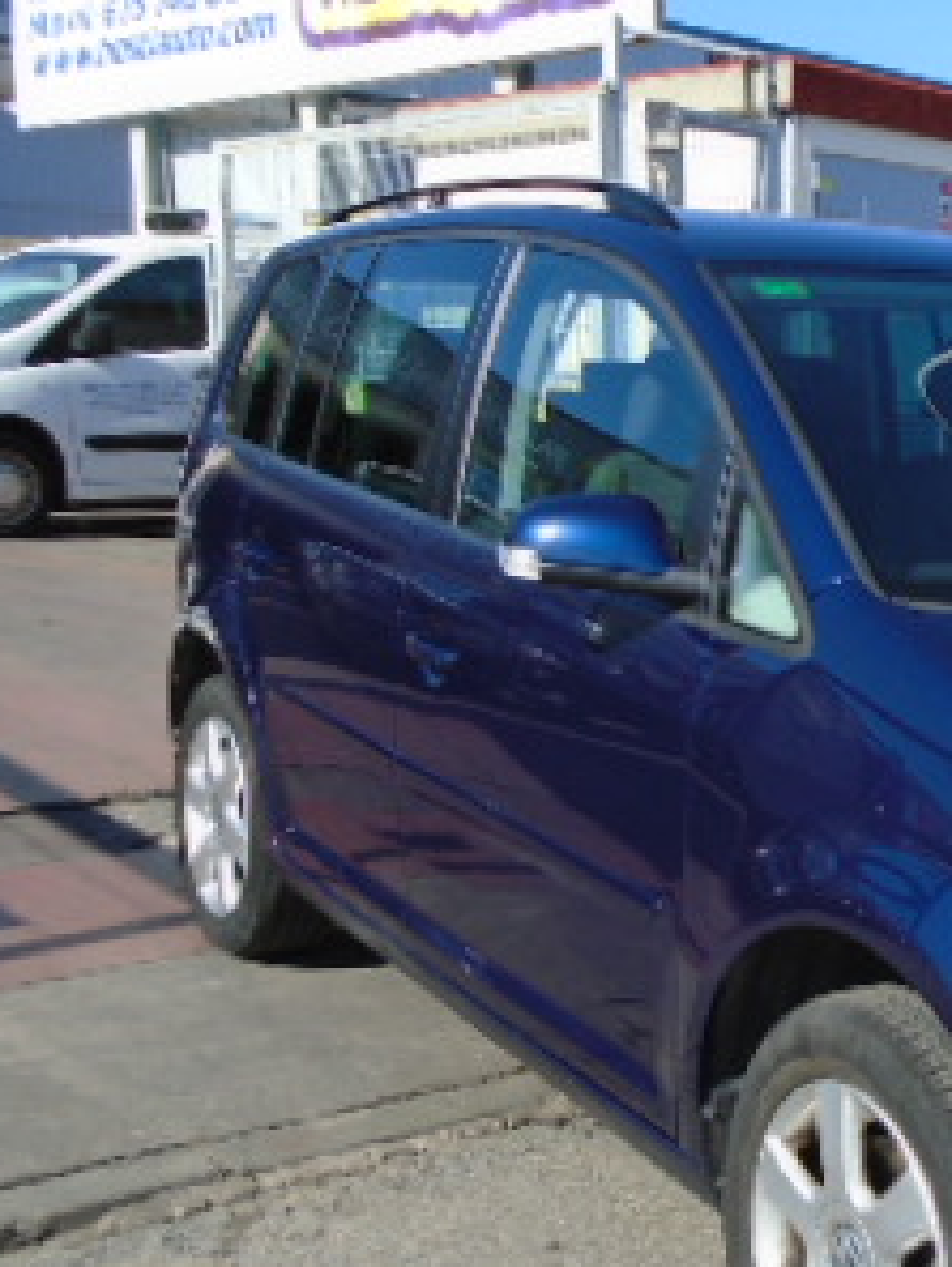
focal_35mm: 56
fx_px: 2052
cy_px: 742
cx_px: 1054
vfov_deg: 34.3
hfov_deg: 24.3
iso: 100
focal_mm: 4.6
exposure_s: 1/800
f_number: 3.2
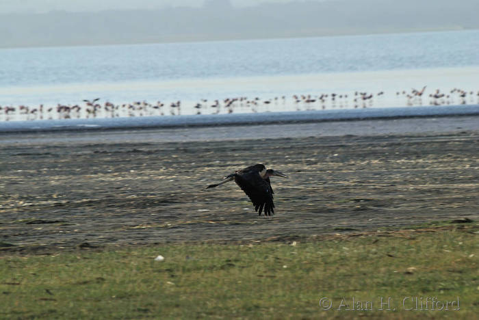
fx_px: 7990
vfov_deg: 2.3
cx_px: 240
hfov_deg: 3.4
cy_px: 160
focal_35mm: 600
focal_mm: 400
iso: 100
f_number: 9
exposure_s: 1/320
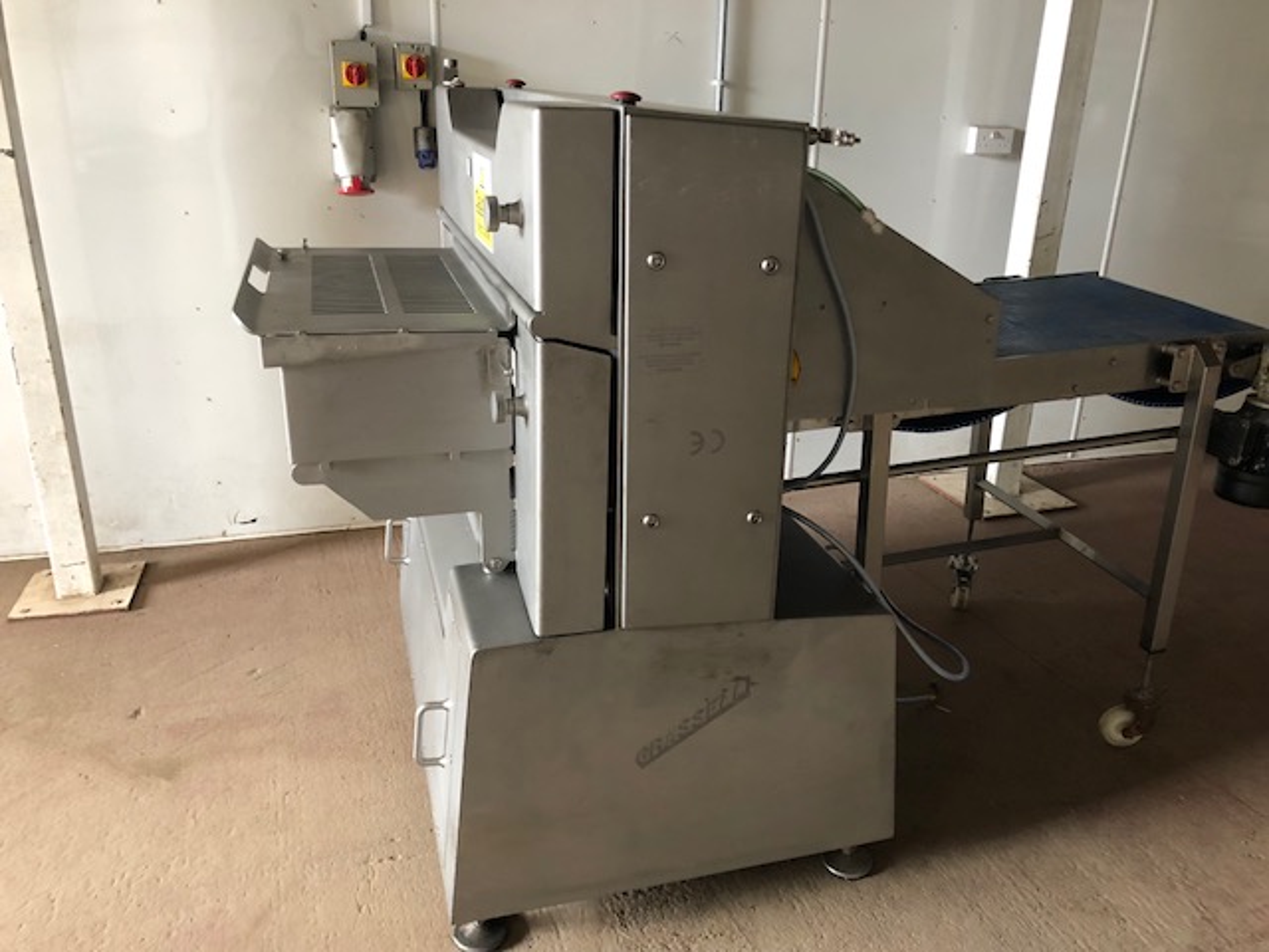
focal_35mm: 28
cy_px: 476
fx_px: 1026
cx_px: 634
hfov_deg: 63.4
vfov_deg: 49.7
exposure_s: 1/15
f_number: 1.8
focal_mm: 3.99
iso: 64
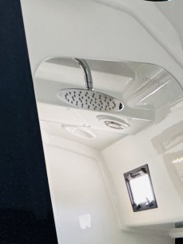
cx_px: 318
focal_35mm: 55
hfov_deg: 20.2
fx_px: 387
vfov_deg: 25.2
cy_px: 378
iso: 320
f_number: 2.2
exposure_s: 1/99
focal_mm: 2.22
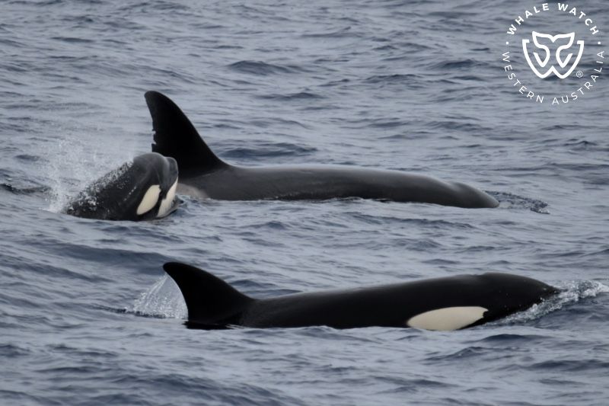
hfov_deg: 3.4
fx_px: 10147
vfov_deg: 2.3
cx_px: 304
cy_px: 203
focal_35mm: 600
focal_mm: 600
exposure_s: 1/8000
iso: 900
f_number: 6.3
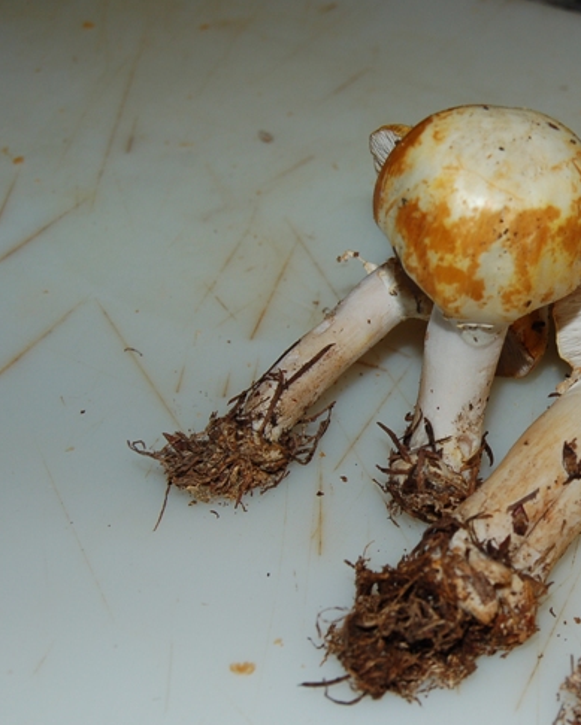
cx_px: 559
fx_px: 1542
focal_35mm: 72
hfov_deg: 20.7
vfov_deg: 26.5
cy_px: 379
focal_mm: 31
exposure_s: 1/125
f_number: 5.6
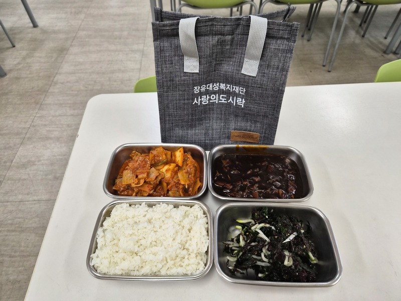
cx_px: 200
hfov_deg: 73.9
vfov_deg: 58.9
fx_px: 266
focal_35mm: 23
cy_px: 150
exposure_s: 1/120
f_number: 1.8
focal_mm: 5.4
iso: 125
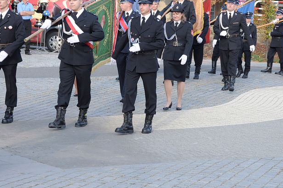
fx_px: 816
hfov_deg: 19.7
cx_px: 151
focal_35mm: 104
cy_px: 59
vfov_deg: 13.1
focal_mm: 50
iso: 400
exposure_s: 1/250
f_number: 8
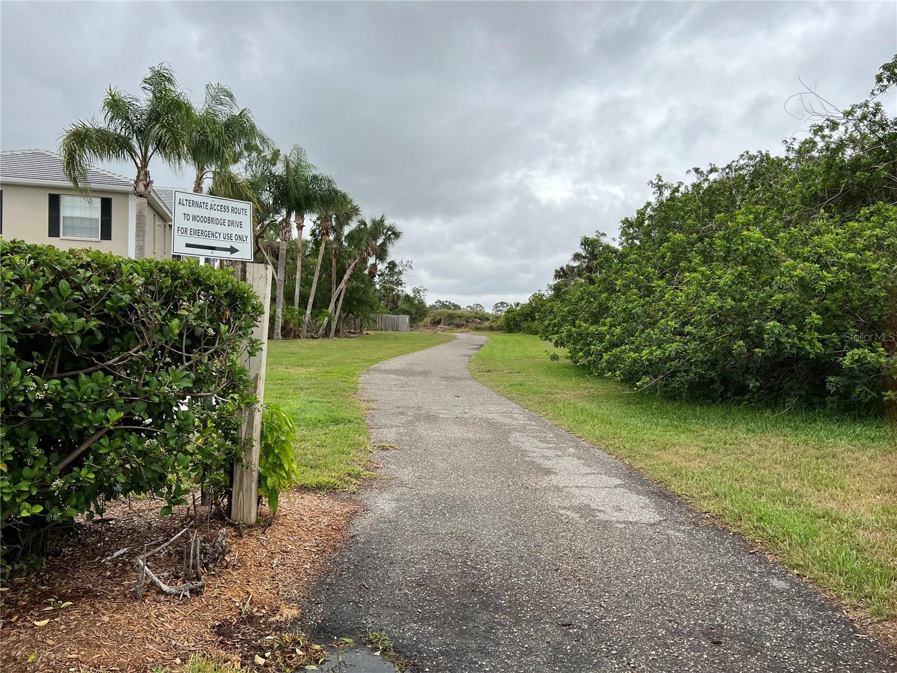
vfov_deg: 53.1
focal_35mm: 26
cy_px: 336
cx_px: 448
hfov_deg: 67.3
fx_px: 674
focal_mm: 5.7
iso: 50
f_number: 1.5
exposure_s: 1/887
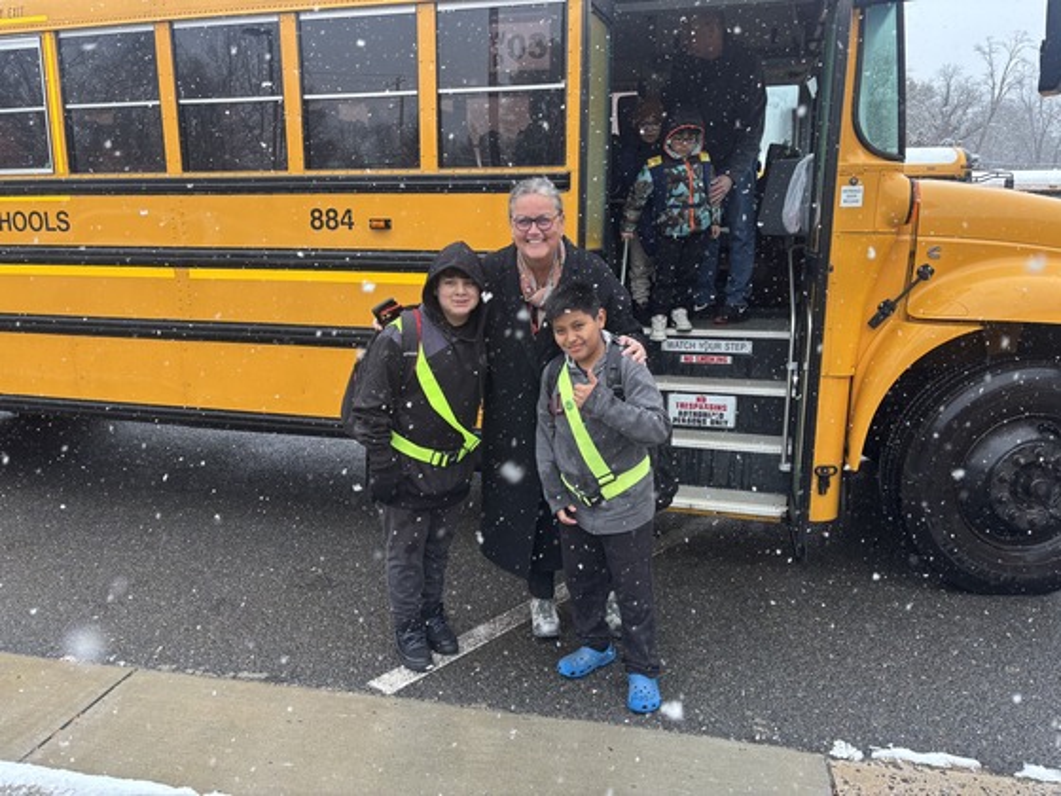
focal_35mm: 26
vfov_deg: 53.1
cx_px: 530
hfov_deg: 67.3
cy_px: 398
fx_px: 797
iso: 40
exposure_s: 1/193
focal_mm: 5.96
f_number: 1.6
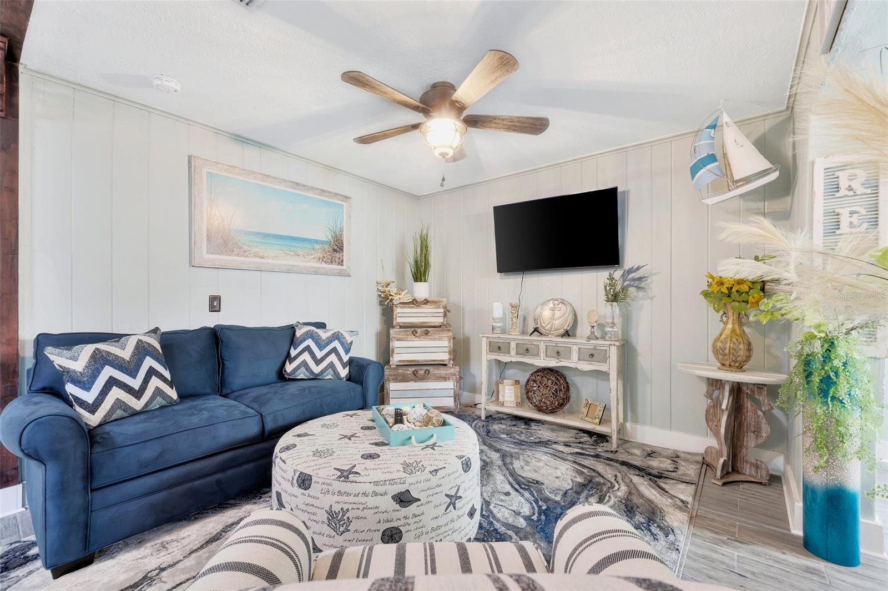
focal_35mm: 15
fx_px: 370
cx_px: 444
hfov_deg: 100.4
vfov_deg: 77.3
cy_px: 296
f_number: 8
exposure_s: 1/5
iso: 250
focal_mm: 10
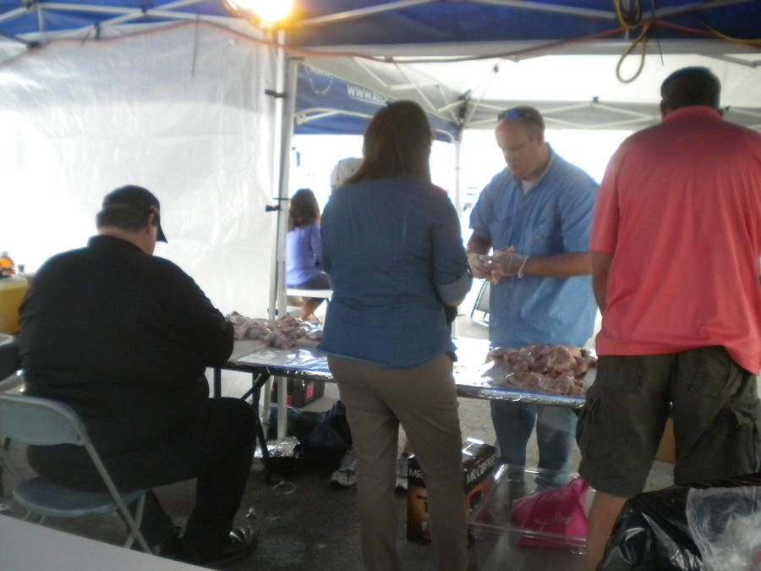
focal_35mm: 35
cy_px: 286
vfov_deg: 40.7
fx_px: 769
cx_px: 380
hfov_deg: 52.6
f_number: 3.1
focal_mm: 6.3
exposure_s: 1/115
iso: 400
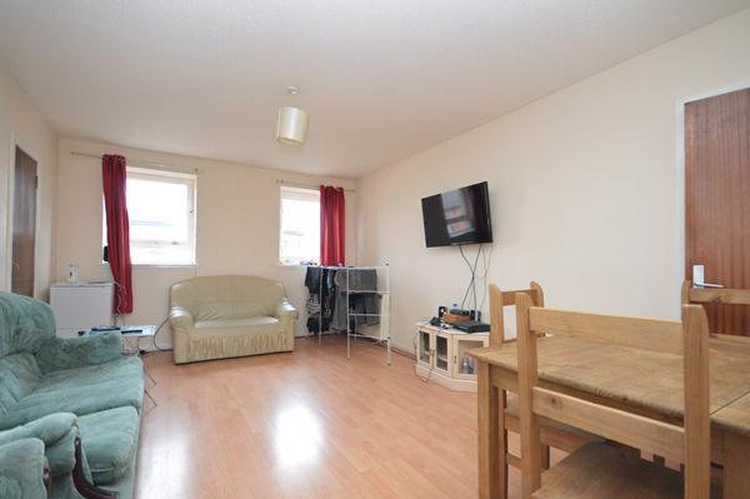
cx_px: 380
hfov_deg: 96.8
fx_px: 333
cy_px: 263
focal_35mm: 16
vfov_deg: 73.6
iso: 2000
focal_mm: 10
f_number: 4
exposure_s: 1/60
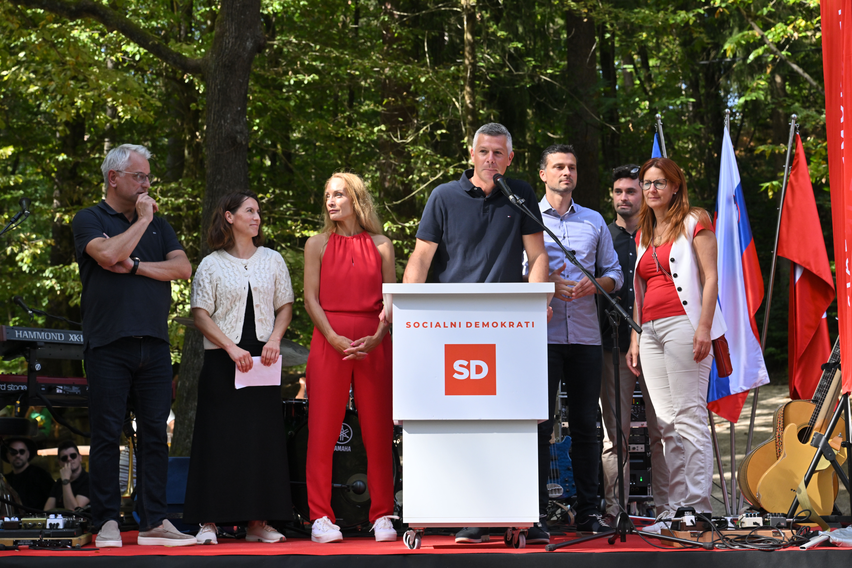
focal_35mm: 60
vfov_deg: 22.6
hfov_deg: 33.4
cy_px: 284
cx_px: 426
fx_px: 1420
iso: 800
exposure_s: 1/640
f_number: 6.3
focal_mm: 60
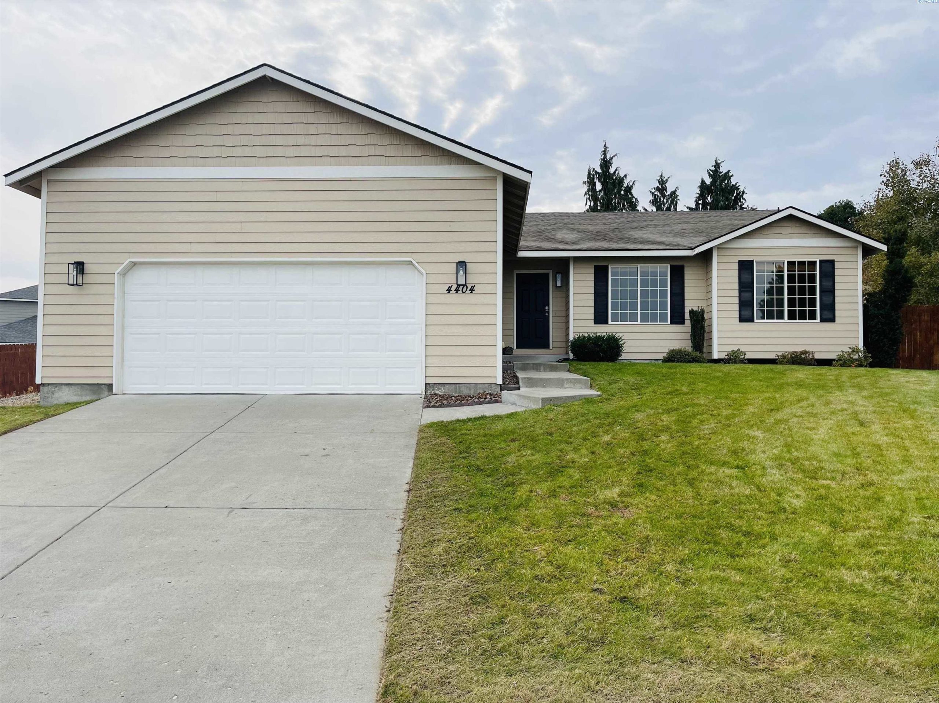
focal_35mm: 26
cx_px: 470
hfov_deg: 67.3
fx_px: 705
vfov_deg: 53.0
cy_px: 352
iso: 50
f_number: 1.6
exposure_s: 1/3257
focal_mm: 5.1
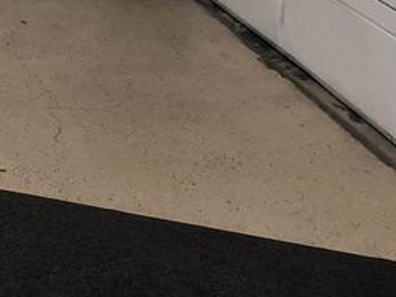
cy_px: -173
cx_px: -186
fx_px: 1281
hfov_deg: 16.2
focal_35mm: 112
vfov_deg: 12.5
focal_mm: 3.99
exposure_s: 1/30
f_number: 1.8
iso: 40
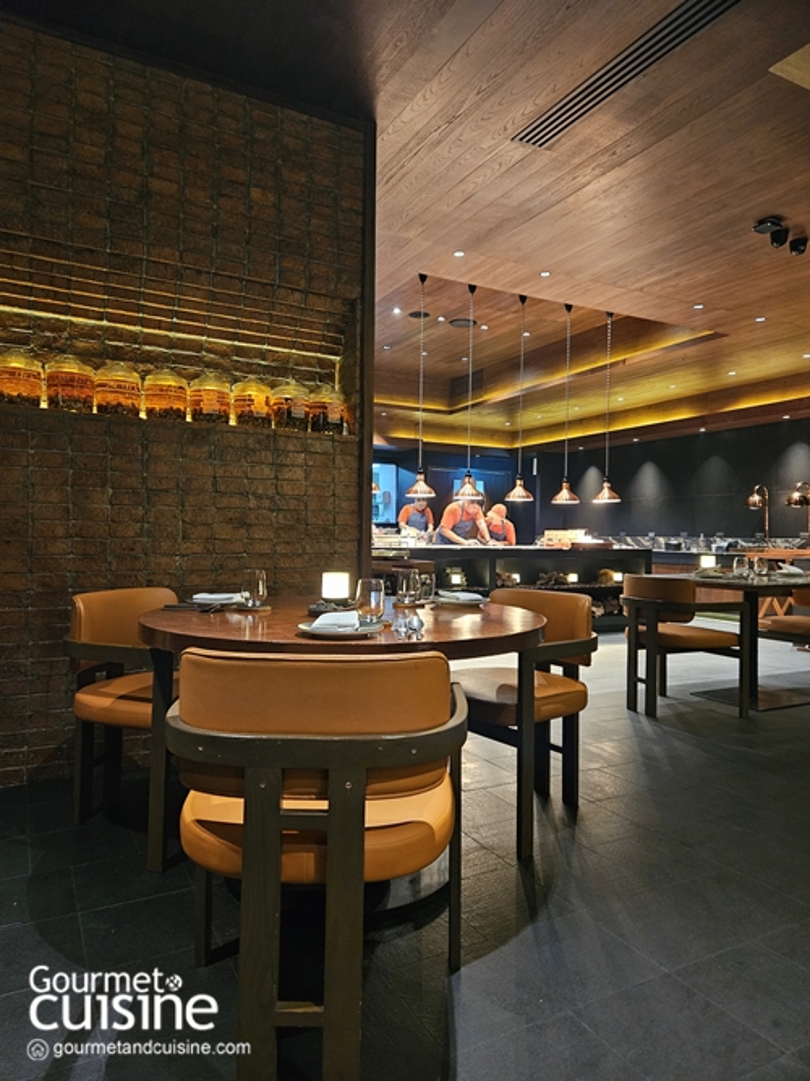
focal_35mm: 23
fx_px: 718
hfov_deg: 58.9
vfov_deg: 73.9
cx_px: 405
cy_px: 540
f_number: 1.8
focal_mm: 5.4
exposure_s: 1/25
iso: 500
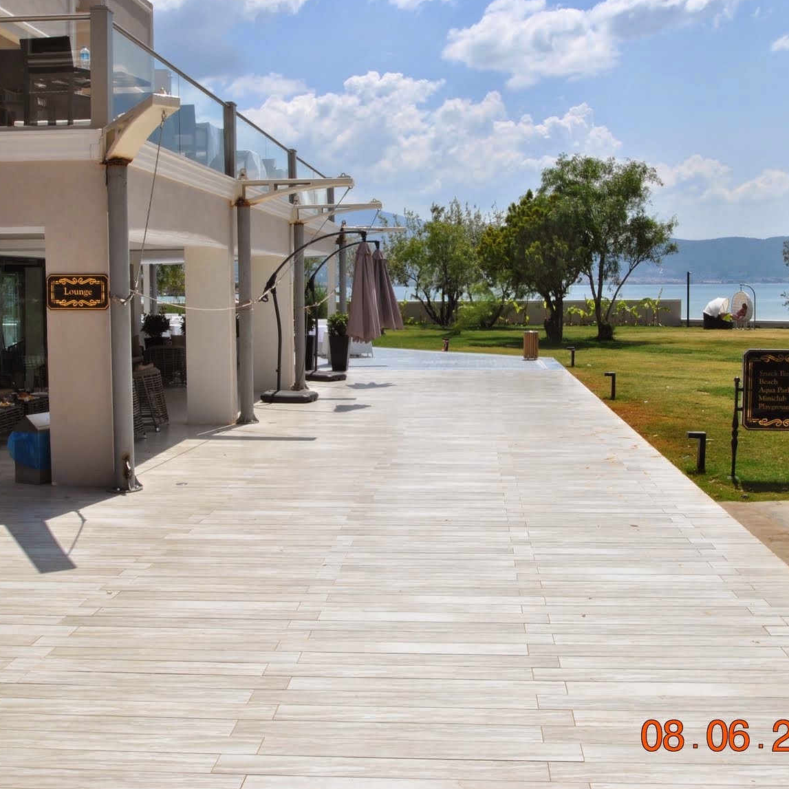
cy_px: 335
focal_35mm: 39
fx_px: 1000
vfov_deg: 43.0
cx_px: 420
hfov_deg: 43.1
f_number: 13
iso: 100
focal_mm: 17
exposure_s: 1/200
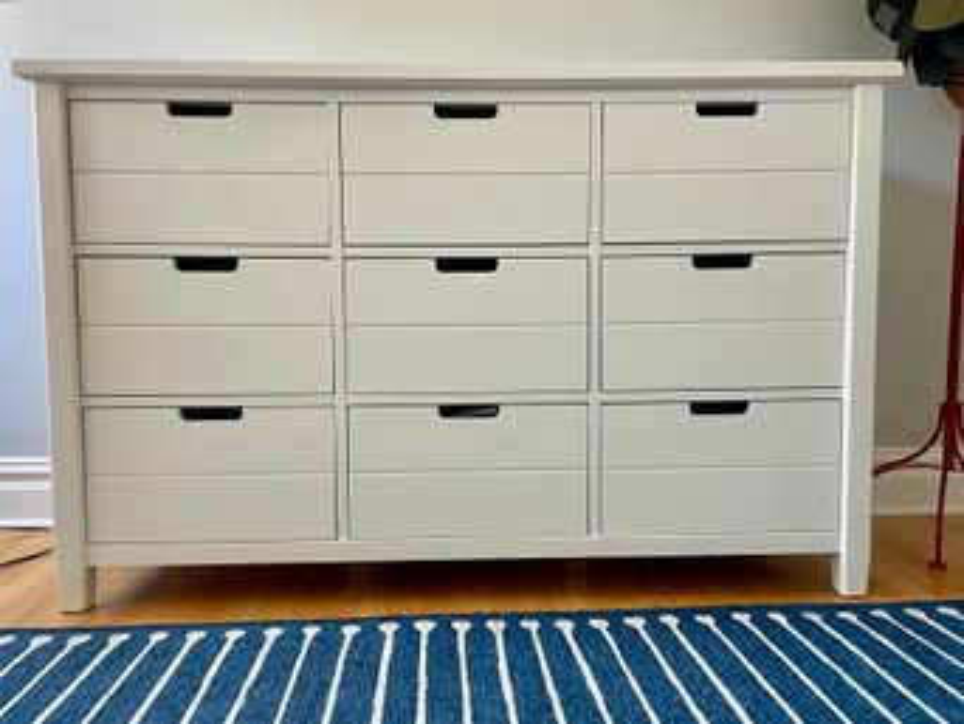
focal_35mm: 26
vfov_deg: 53.1
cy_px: 362
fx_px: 725
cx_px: 482
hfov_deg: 67.3
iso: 125
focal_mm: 4.2
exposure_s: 1/69
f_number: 1.6
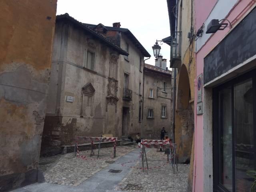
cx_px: 128
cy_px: 96
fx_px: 214
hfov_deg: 61.7
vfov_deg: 48.2
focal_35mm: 29
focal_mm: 4.15
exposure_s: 1/295
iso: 32
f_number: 2.2
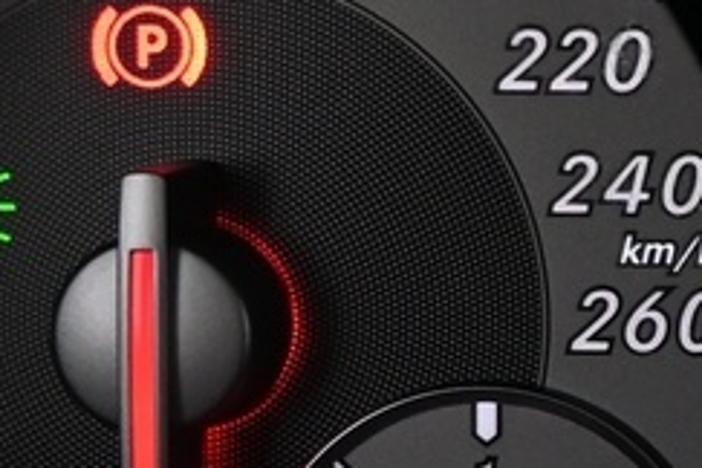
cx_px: 1364
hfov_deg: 9.6
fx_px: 3900
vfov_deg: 6.9
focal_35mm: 200
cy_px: 220
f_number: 3.8
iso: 1100
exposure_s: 1/30
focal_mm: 20
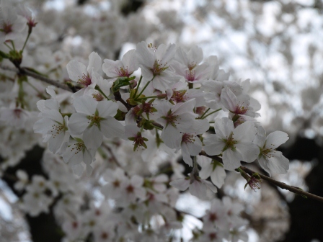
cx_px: 162
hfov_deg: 25.7
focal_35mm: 76
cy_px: 121
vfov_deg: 19.4
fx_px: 709
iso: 160
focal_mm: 38
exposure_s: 1/160
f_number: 6.3
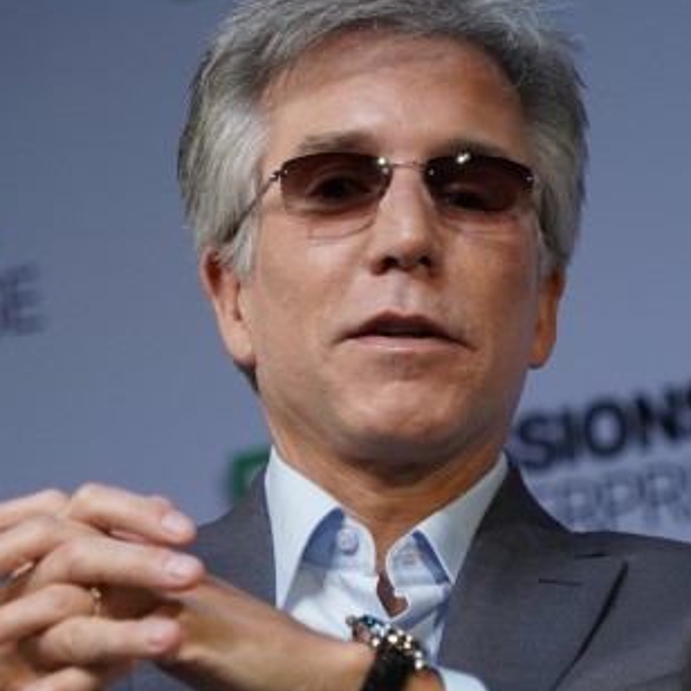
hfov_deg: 3.6
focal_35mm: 492
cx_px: 153
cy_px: 319
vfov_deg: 3.6
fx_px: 11111
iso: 1250
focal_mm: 198
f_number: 6.3
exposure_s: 1/160
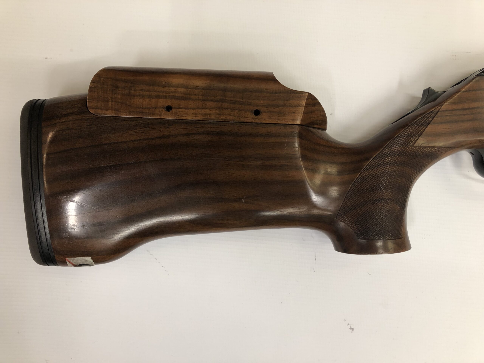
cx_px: 242
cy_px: 182
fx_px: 391
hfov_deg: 63.4
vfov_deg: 49.7
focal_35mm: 28
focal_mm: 3.99
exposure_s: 1/20
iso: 40
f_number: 1.8
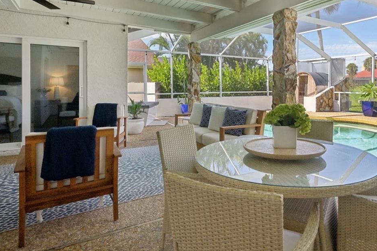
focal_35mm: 24
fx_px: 251
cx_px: 248
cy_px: 85
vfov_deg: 52.1
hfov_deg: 71.8
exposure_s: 1/320
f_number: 8
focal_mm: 14
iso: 400
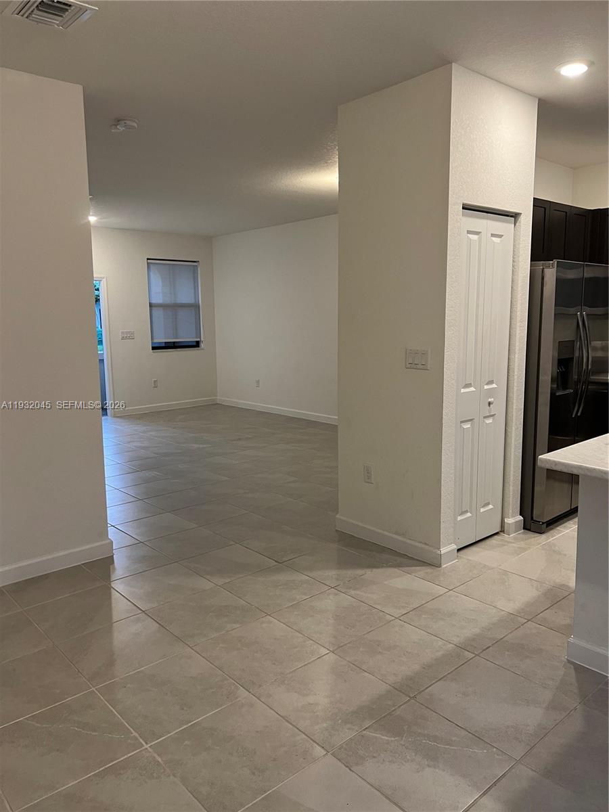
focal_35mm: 26
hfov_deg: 53.1
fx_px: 610
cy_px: 406
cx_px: 304
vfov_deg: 67.3
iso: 100
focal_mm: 5.7
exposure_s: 1/60
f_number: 1.5
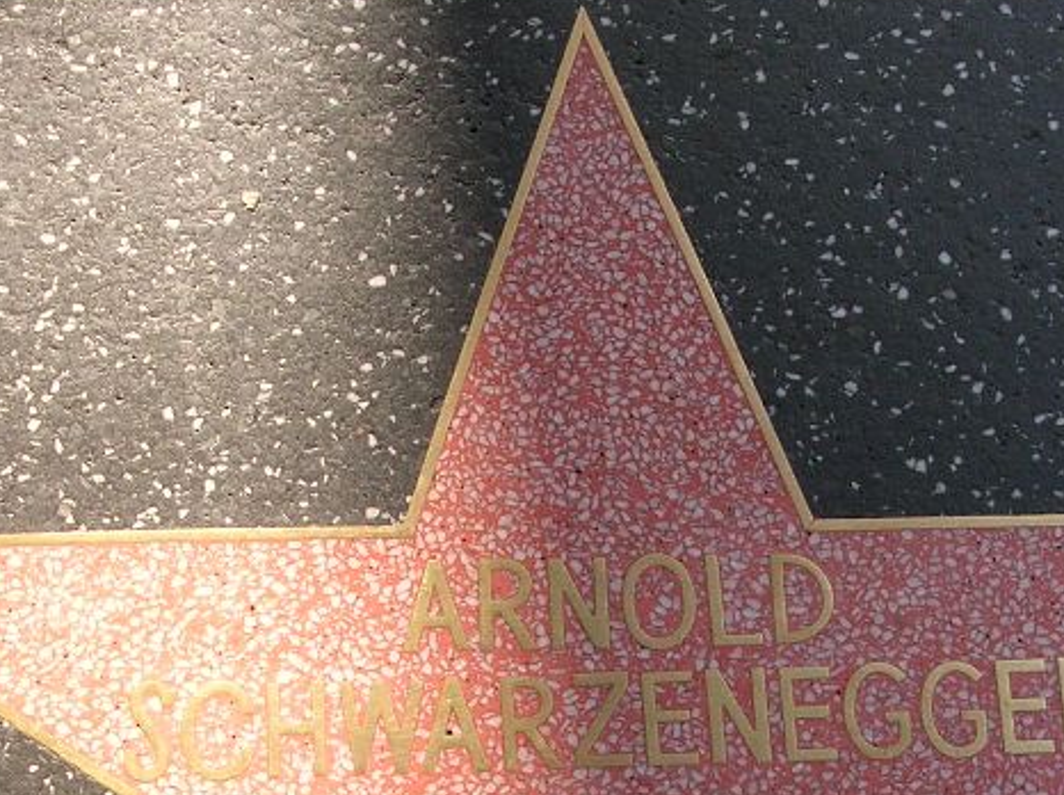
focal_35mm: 86
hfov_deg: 22.8
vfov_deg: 16.8
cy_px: 797
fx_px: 2639
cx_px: 564
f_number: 2.8
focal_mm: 5.8
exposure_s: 1/230
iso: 50
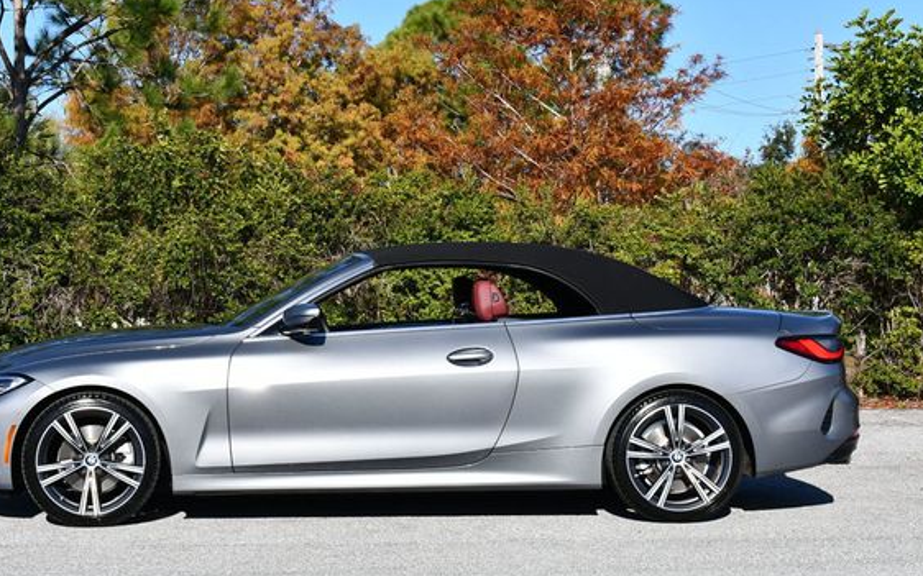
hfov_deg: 26.1
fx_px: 1987
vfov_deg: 16.5
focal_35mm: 79
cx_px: 406
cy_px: 261
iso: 100
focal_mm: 34
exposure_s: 1/320
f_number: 9
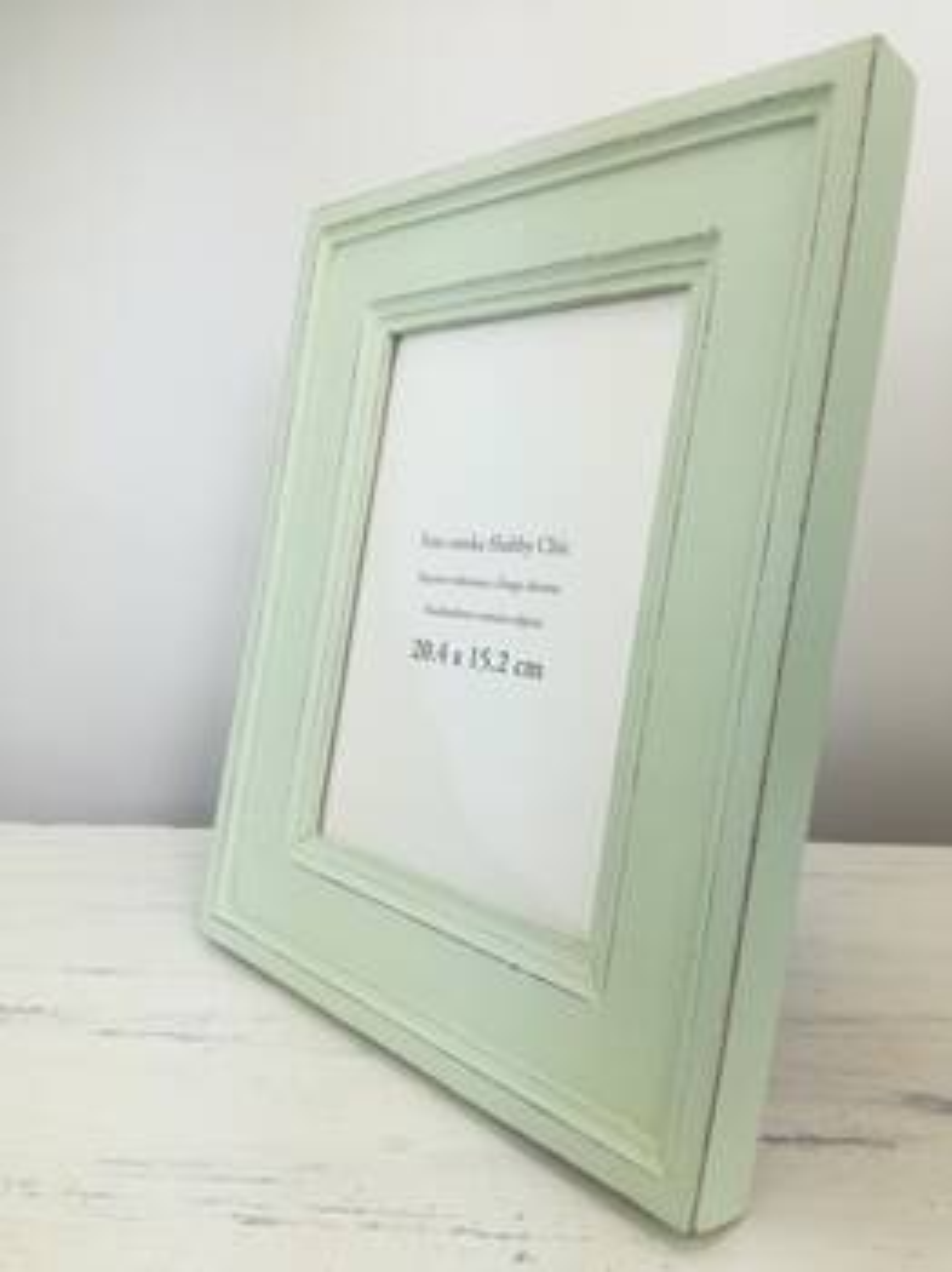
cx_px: 476
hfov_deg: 51.3
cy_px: 636
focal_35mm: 27
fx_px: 991
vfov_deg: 65.4
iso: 50
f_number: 2
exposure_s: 1/243
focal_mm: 3.79
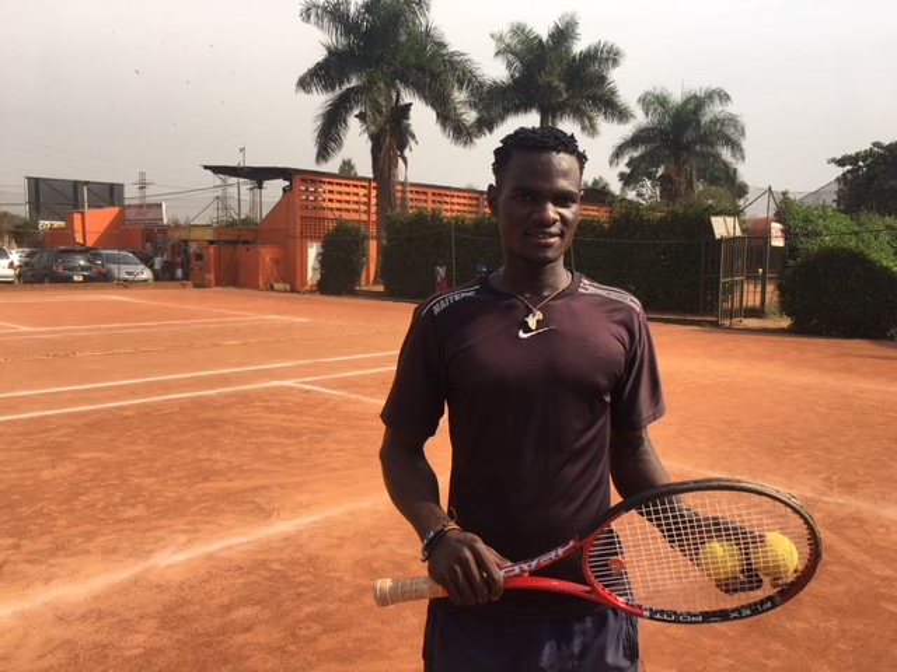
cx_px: 448
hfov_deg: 61.7
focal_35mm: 29
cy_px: 336
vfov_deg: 48.2
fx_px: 751
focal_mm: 4.15
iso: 25
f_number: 2.2
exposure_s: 1/927
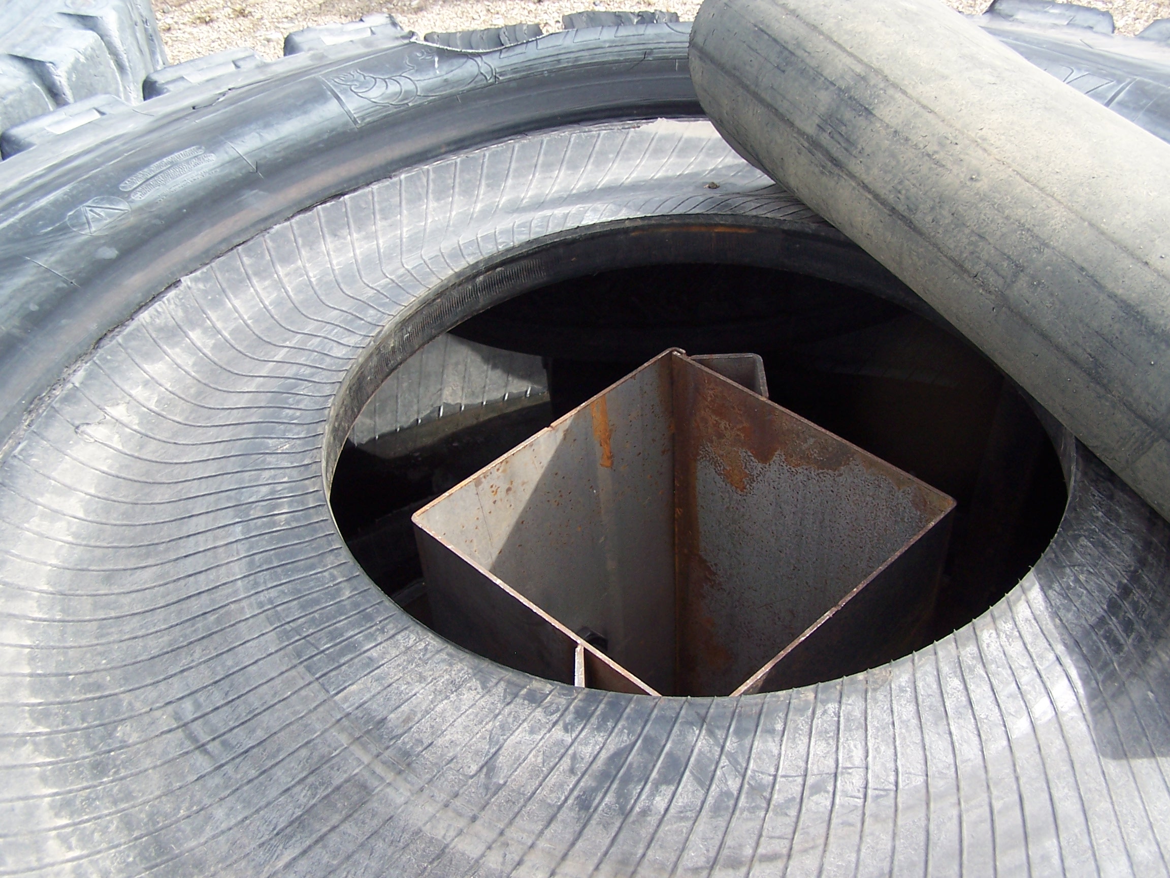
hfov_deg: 49.0
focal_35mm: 38
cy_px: 439
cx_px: 585
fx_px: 1284
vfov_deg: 37.7
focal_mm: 6.3
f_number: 2.8
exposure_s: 1/350
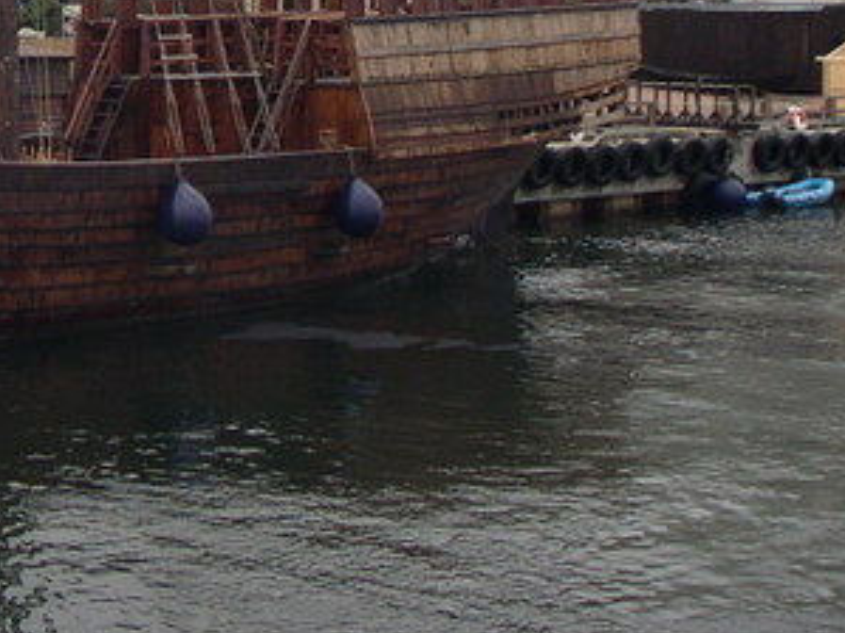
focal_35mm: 89
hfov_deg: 21.4
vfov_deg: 16.2
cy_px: -21
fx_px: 2172
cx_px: 54
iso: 50
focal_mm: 6
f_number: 2.8
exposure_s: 1/150
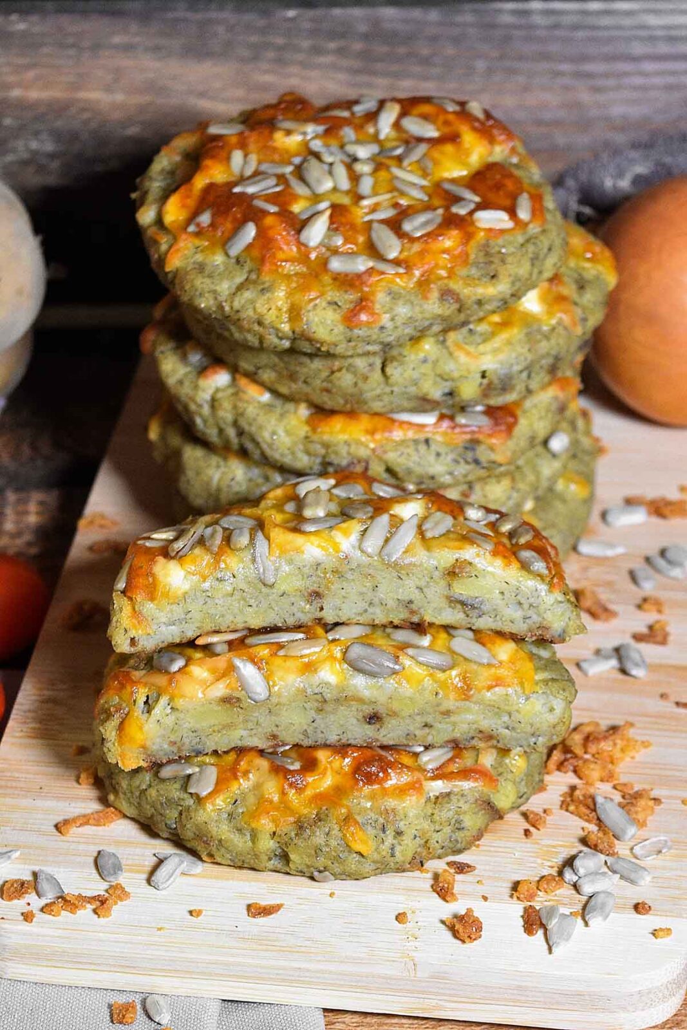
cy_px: 515
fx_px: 2361
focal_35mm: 82
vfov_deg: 24.6
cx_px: 344
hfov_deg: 16.6
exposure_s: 1/20
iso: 1600
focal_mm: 55
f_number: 5.6
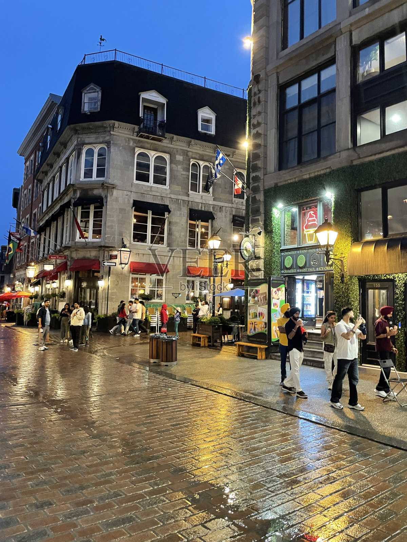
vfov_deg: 67.3
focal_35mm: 26
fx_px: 408
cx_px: 204
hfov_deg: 53.1
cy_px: 271
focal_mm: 4.2
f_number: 1.6
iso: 500
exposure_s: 1/40
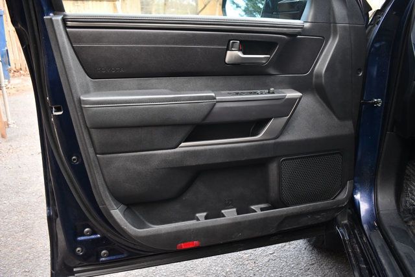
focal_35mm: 30
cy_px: 138
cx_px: 208
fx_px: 346
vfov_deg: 43.6
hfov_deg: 61.9
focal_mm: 20
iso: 1600
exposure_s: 1/125
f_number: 3.5
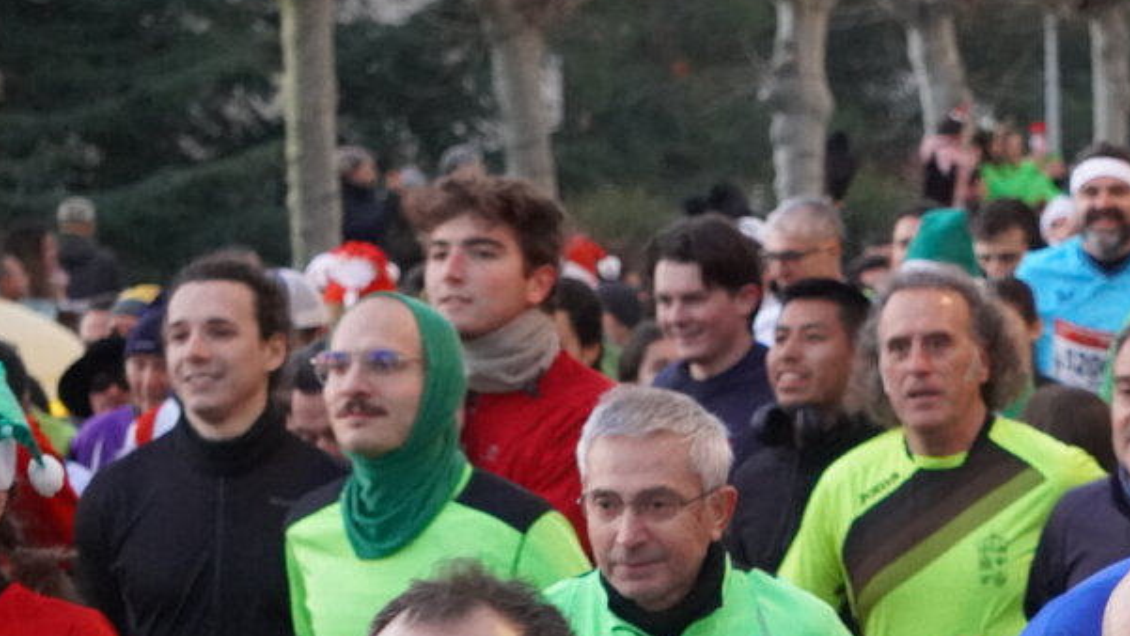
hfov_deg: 11.6
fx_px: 5516
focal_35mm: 184
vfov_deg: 6.6
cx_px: 1015
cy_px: 488
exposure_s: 1/160
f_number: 4.5
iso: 5000
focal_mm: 55
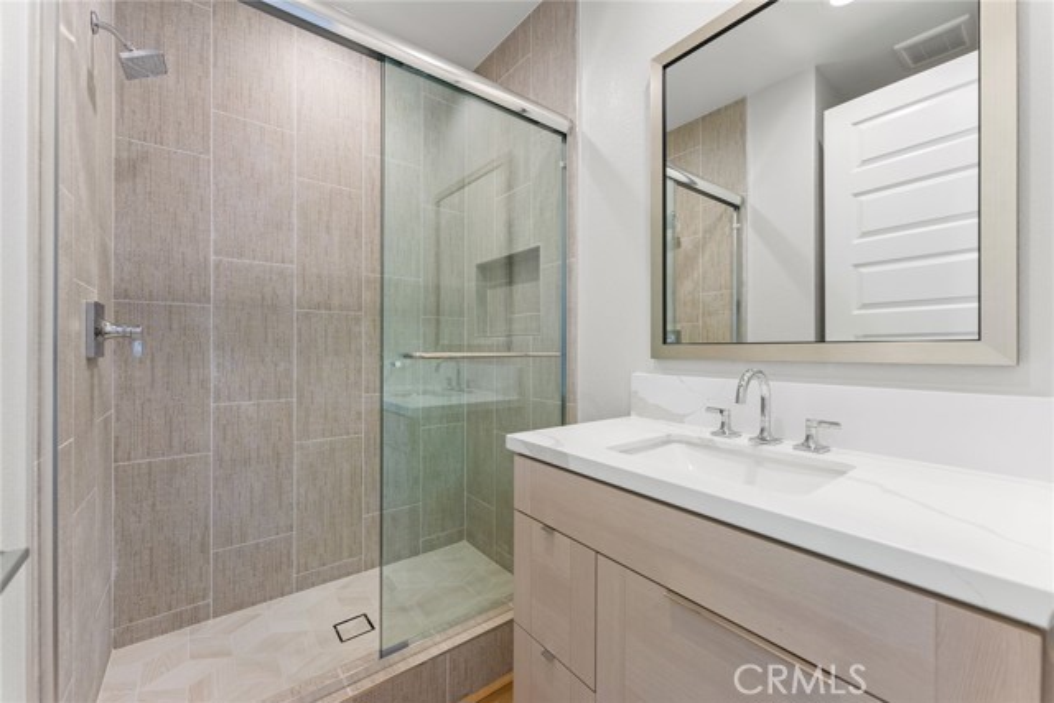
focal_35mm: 14
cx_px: 527
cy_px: 352
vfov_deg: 81.2
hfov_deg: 104.2
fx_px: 410
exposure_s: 1/4
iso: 250
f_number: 6.3
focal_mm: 14
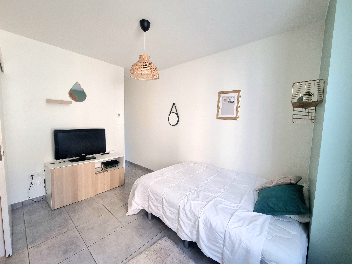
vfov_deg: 89.9
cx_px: 176
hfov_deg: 106.2
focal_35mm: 13
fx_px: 132
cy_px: 132
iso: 125
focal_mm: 2.2
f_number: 2.2
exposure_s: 1/50
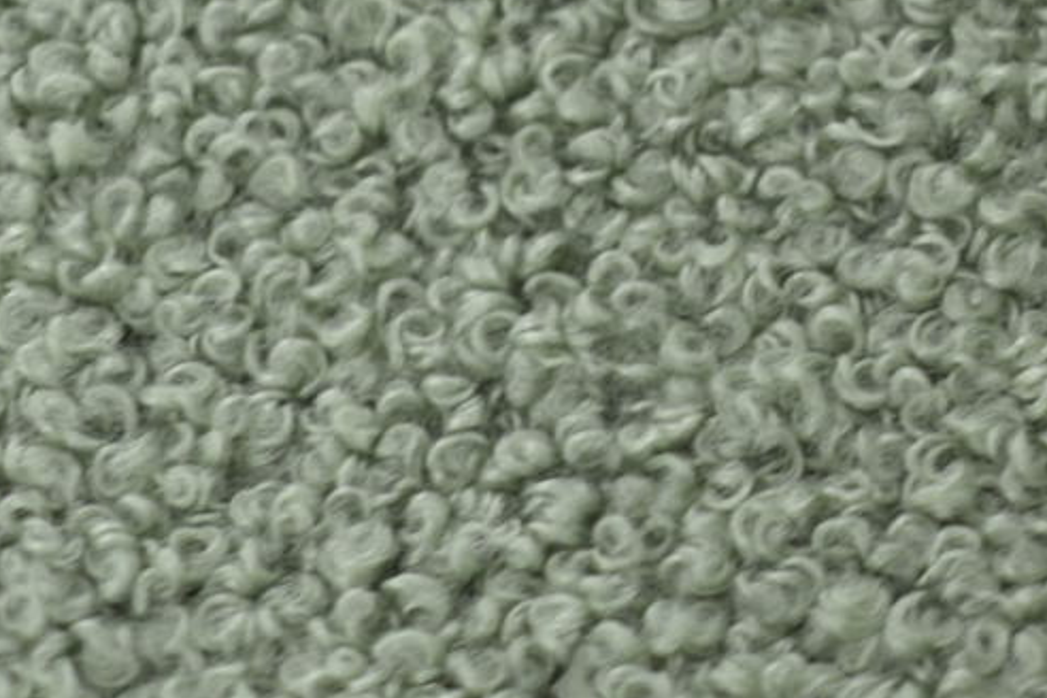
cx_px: 3177
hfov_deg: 6.2
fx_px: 8899
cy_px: -445
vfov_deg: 4.5
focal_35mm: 306
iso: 100
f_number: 3.5
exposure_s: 1/125
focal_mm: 50
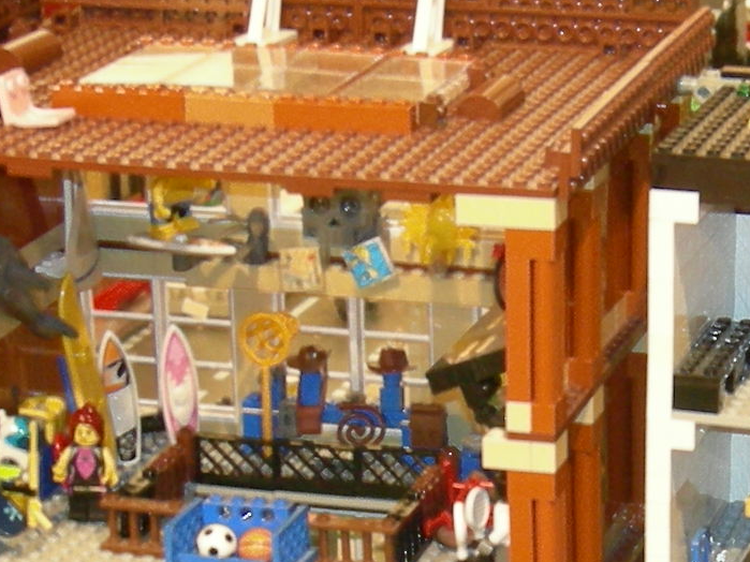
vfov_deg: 10.4
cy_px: 538
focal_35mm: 141
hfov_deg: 13.7
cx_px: 794
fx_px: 3054
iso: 200
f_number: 2.8
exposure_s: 1/5.3
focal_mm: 8
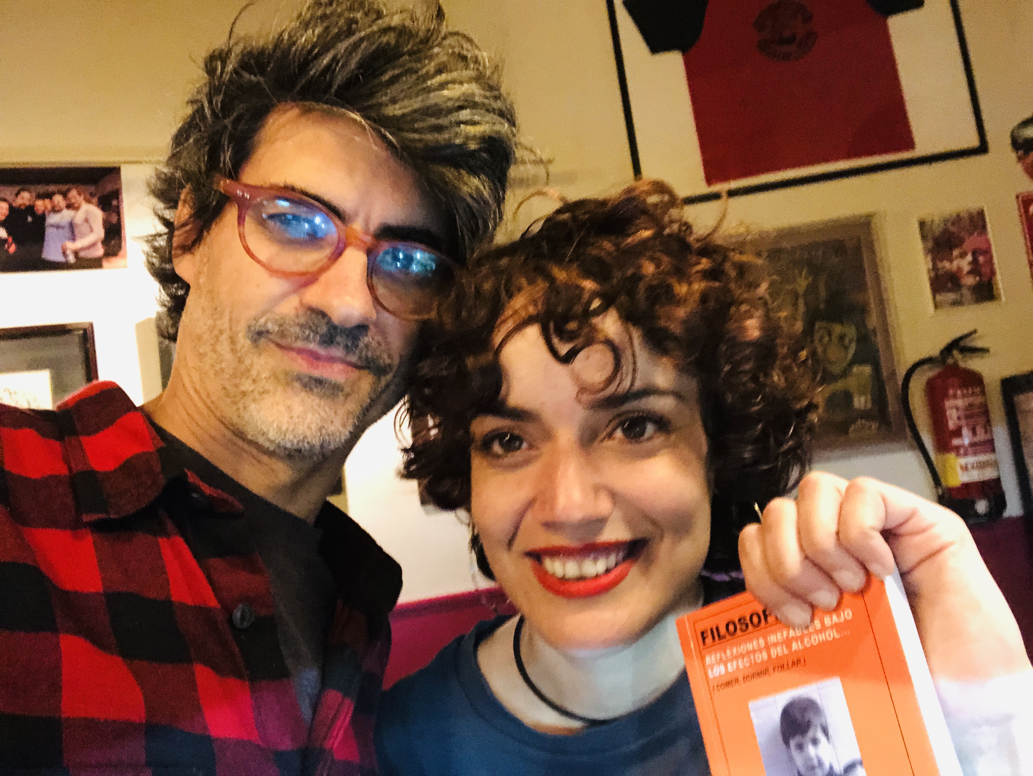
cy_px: 388
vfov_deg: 44.2
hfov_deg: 56.8
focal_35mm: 32
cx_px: 516
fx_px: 956
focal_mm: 2.87
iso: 640
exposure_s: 1/20
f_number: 2.2
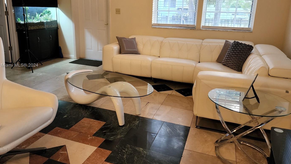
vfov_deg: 40.0
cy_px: 66
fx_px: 224
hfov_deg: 66.0
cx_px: 139
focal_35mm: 29
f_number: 1.8
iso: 640
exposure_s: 1/120
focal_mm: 6.4
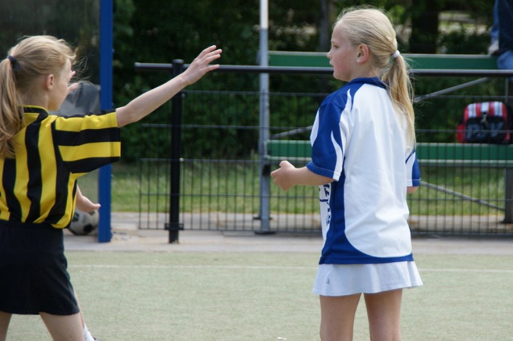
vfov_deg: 6.1
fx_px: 3205
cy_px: 170
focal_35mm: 225
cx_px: 256
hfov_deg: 9.2
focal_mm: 150
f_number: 6.3
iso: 200
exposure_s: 1/400
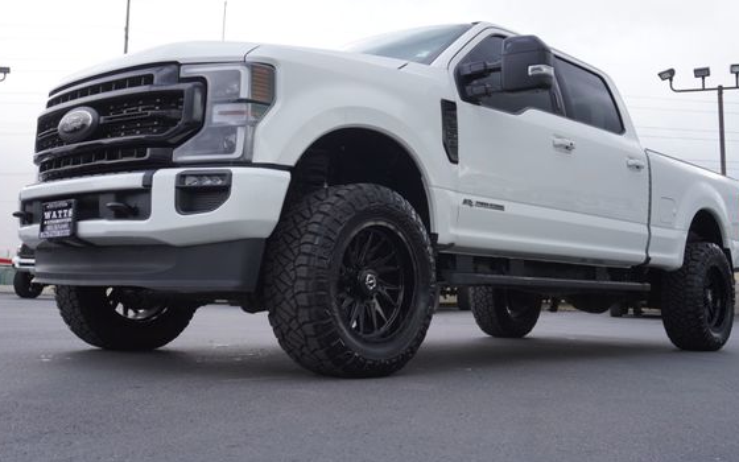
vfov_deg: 30.5
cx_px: 366
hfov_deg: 47.2
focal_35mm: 42
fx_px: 846
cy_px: 187
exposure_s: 1/125
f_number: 5.6
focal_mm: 24
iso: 100
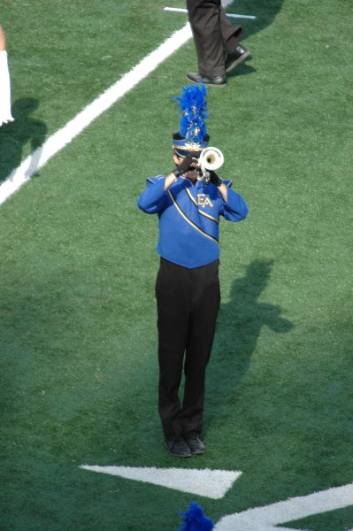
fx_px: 8840
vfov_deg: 3.4
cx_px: 176
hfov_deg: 2.3
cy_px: 266
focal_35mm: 600
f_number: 5.6
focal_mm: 400
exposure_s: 1/320
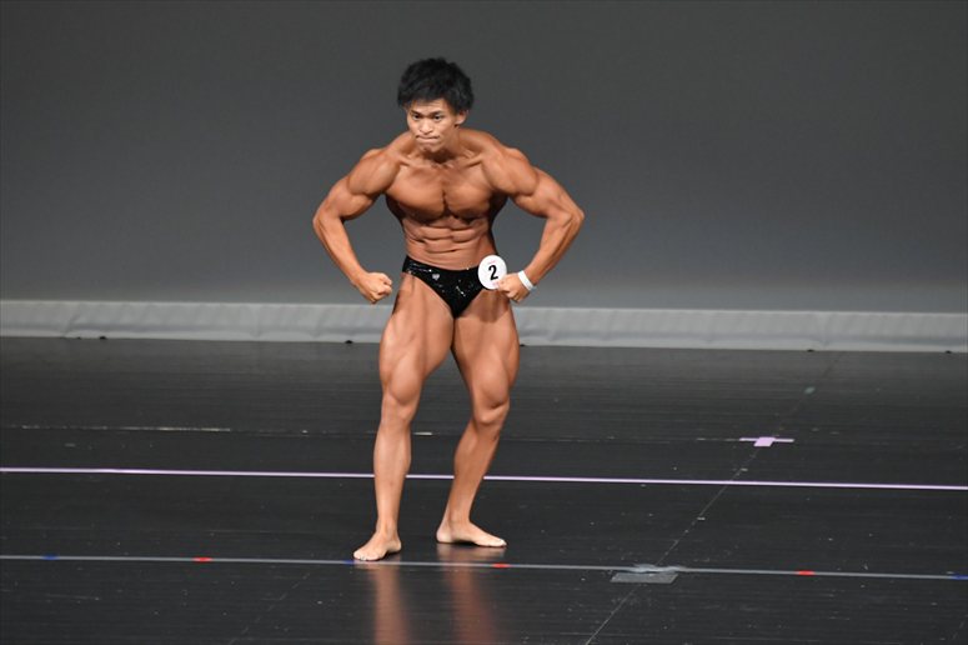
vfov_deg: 3.7
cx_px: 484
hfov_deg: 5.5
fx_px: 10079
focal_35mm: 375
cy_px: 322
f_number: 5.6
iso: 4000
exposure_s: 1/400
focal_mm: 250
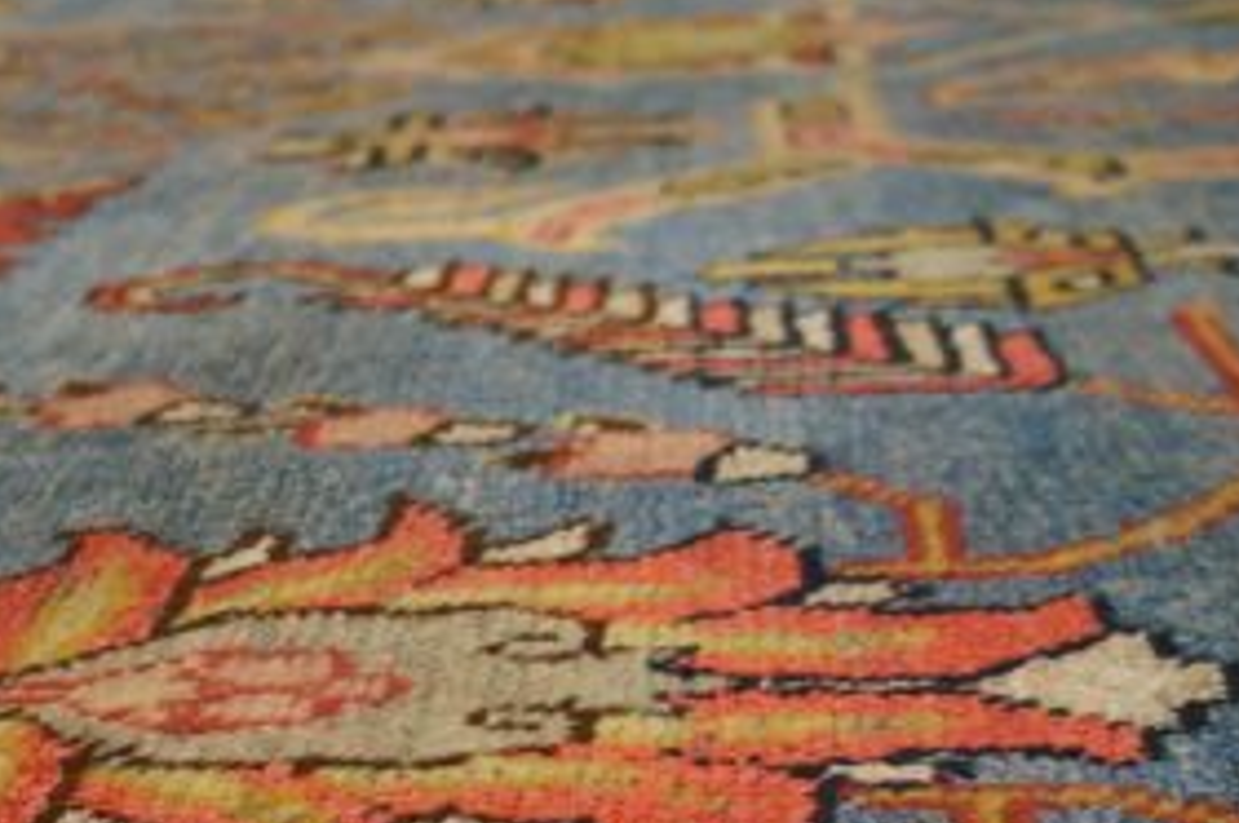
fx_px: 2099
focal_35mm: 61
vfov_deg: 21.8
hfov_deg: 32.0
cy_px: 710
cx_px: 252
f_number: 4
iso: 1600
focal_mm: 19
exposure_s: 1/160
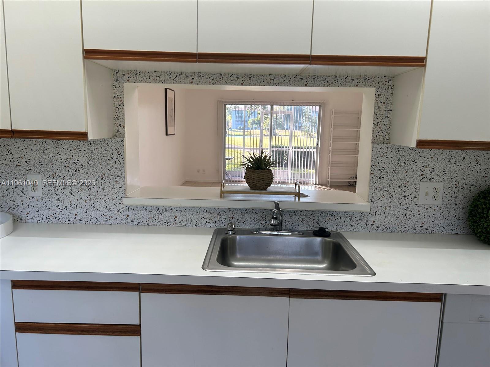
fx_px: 368
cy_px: 184
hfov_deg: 67.3
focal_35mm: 26
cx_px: 245
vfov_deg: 53.1
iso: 50
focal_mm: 5.7
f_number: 1.5
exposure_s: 1/120
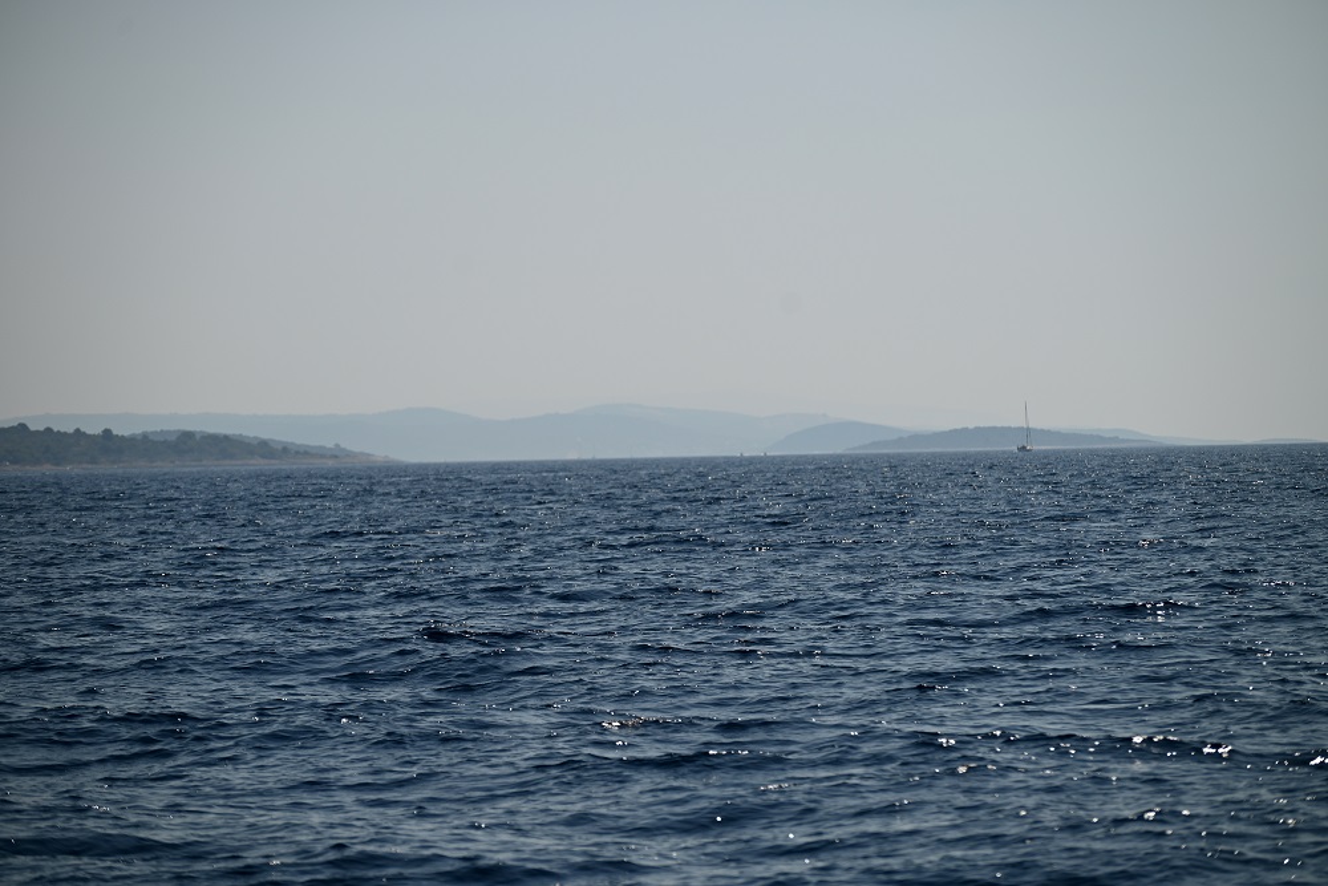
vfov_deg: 10.2
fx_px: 4980
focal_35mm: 135
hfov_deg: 15.2
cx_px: 664
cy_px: 443
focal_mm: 135
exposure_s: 1/2000
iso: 100
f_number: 4.8
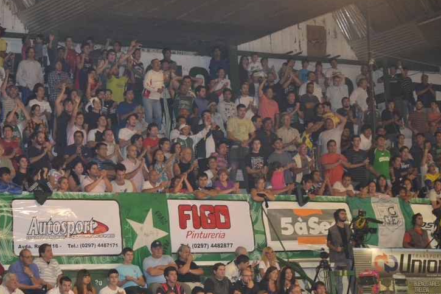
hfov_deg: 19.2
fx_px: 1298
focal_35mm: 106
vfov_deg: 12.9
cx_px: 162
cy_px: 170
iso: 1600
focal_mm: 50
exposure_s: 1/80
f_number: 4
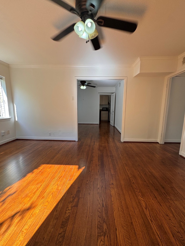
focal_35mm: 15
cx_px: 95
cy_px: 124
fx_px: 107
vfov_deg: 98.2
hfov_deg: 81.7
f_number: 2.2
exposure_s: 1/99
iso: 50
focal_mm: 2.22
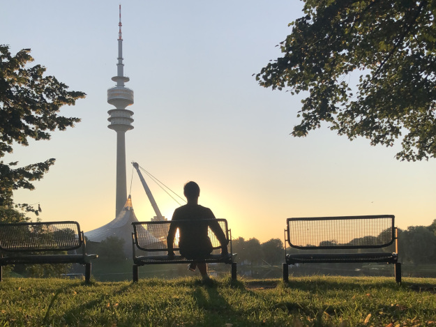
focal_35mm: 28
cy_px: 164
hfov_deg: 63.4
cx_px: 218
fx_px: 353
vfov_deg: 49.8
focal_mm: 4
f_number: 1.8
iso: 20
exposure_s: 1/1372
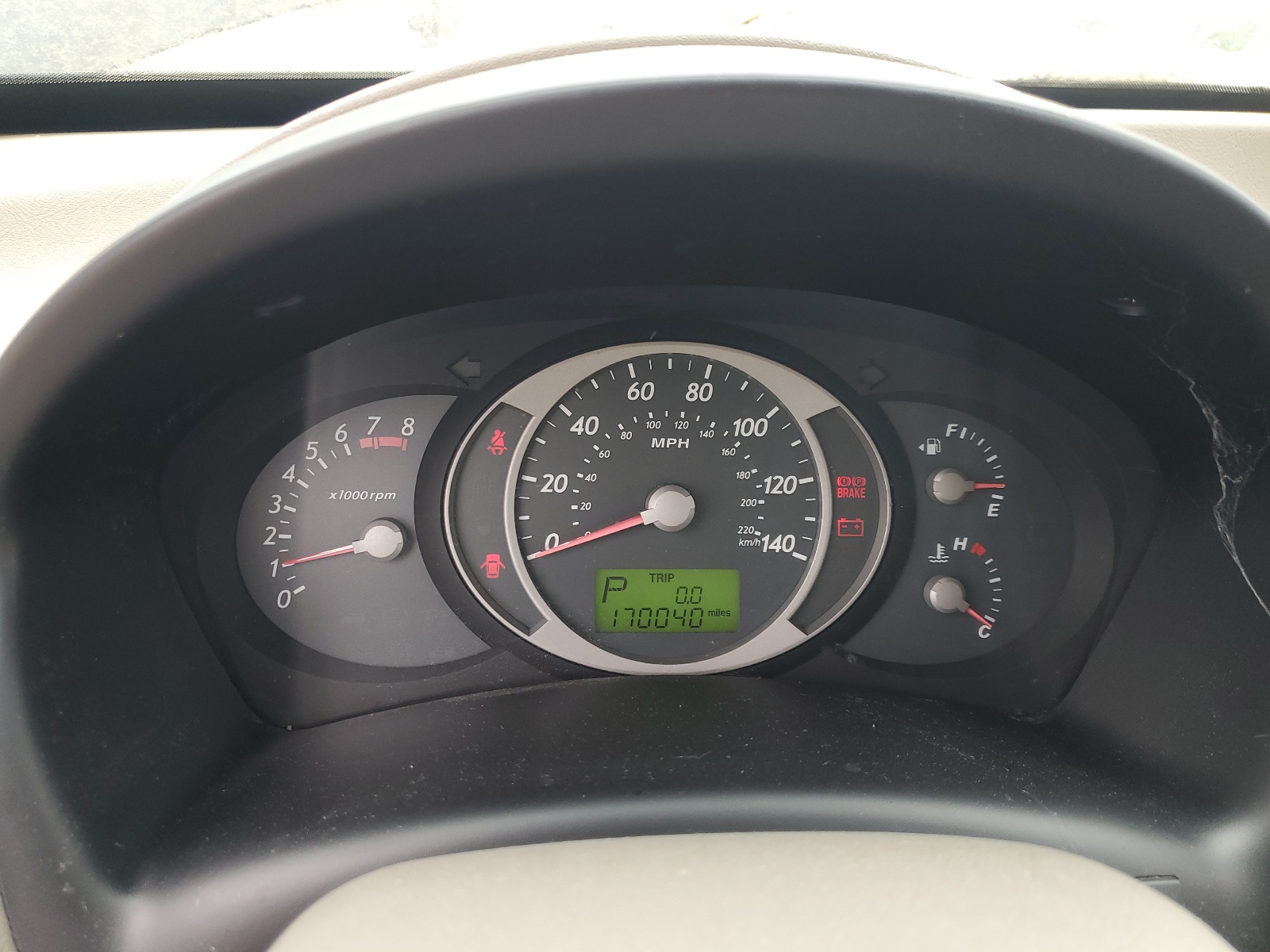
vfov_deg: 53.1
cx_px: 635
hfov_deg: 67.3
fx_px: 954
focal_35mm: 26
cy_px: 476
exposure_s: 1/120
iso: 57
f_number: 1.5
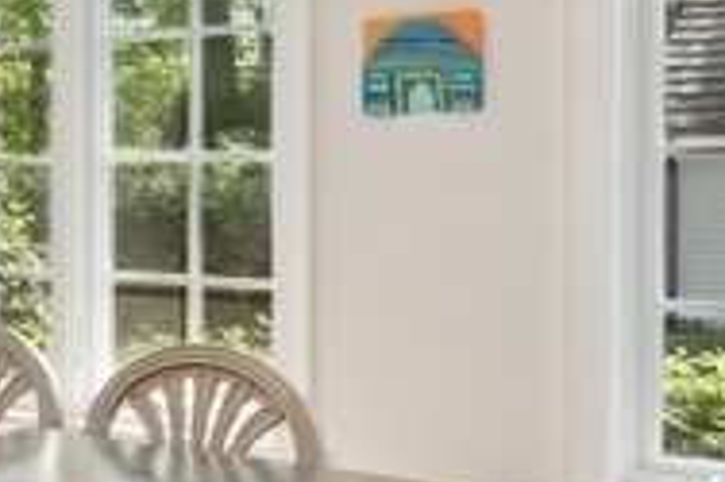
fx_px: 1449
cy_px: 147
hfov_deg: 25.6
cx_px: -108
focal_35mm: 72
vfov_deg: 18.8
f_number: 9
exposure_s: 1/13
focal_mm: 10
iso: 200
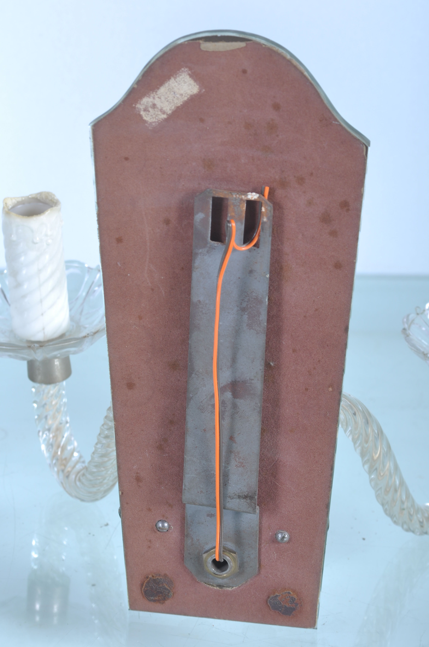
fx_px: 2822
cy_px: 324
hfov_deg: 8.7
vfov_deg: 13.1
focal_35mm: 158
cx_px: 214
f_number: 14
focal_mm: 105
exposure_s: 1/160
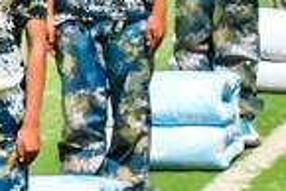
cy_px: -143
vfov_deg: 1.2
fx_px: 9519
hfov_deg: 1.7
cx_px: 554
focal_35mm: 1197
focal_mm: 135
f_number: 20
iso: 6400
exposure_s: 1/8000
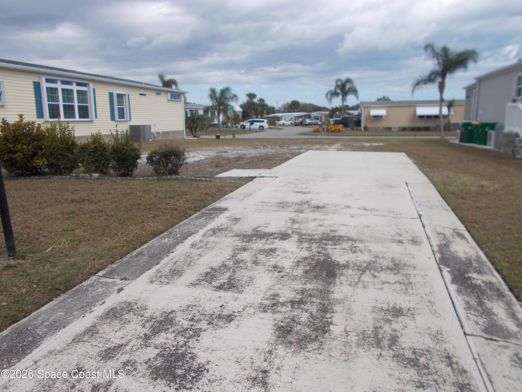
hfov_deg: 67.3
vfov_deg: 53.1
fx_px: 392
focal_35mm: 26
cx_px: 261
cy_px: 196
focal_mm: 4.6
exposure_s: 1/125
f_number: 8
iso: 80
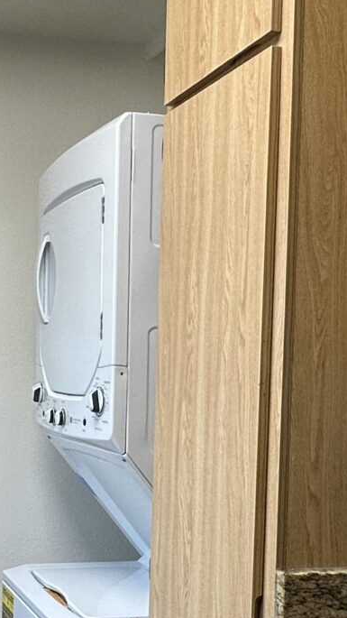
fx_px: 933
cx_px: 11
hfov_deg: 20.5
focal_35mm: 57
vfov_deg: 36.3
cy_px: 397
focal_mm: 2.22
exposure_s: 1/120
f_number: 2.2
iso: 100
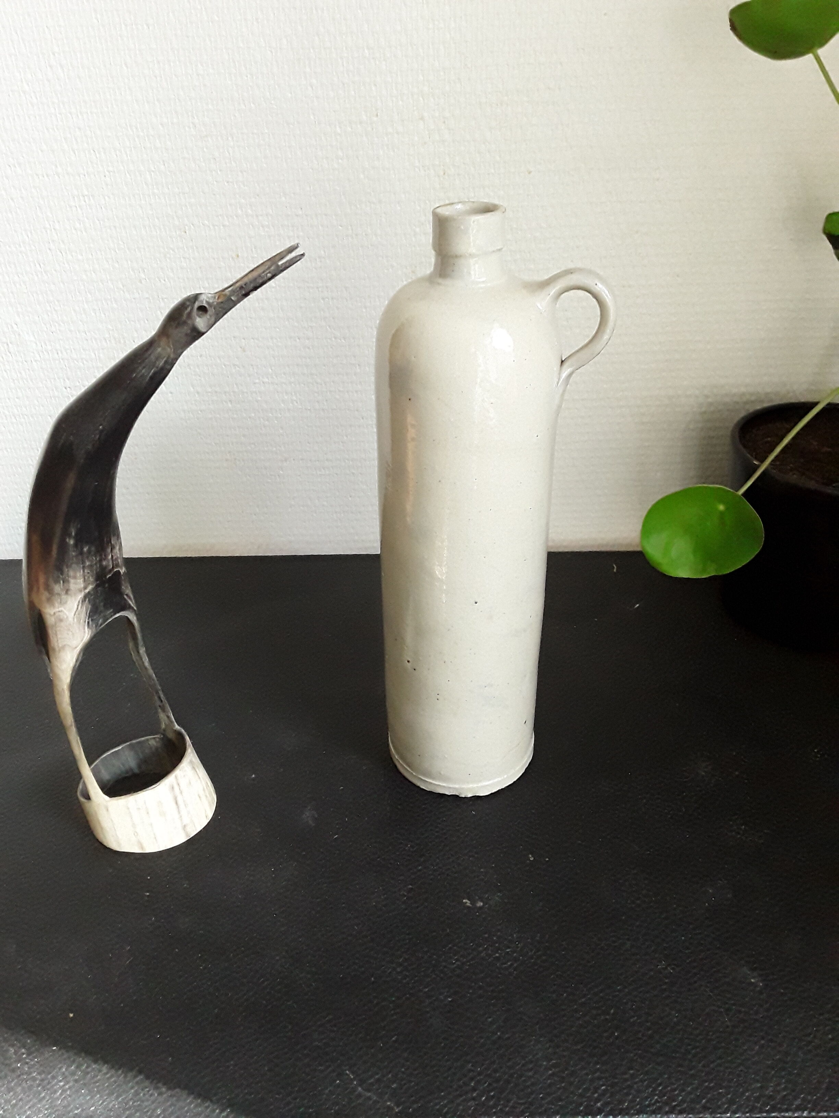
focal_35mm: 27
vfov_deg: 65.3
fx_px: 873
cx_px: 420
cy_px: 559
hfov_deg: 51.4
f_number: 1.9
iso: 400
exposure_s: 1/246
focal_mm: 2.91
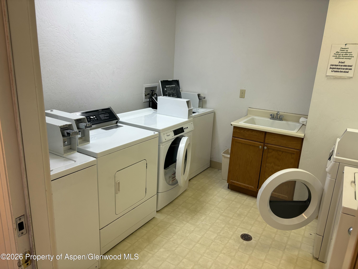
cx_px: 179
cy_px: 134
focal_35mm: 26
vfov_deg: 53.1
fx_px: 269
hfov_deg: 67.3
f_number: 1.6
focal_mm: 5.96
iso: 100
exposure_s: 1/120
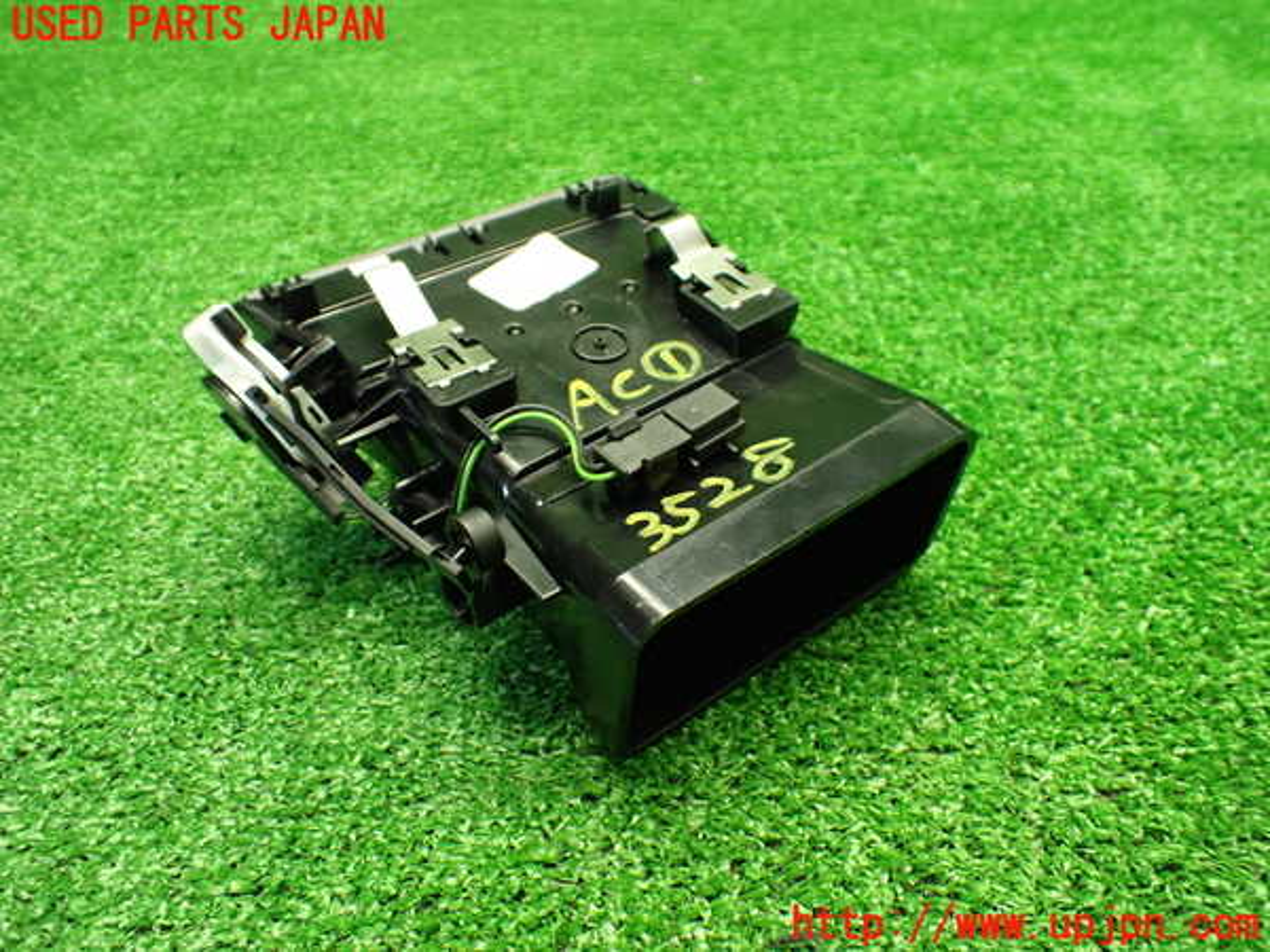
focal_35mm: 30
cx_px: 635
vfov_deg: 46.8
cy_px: 476
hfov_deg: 60.0
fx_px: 1101
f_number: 2.3
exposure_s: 1/100
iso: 800
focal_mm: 5.4
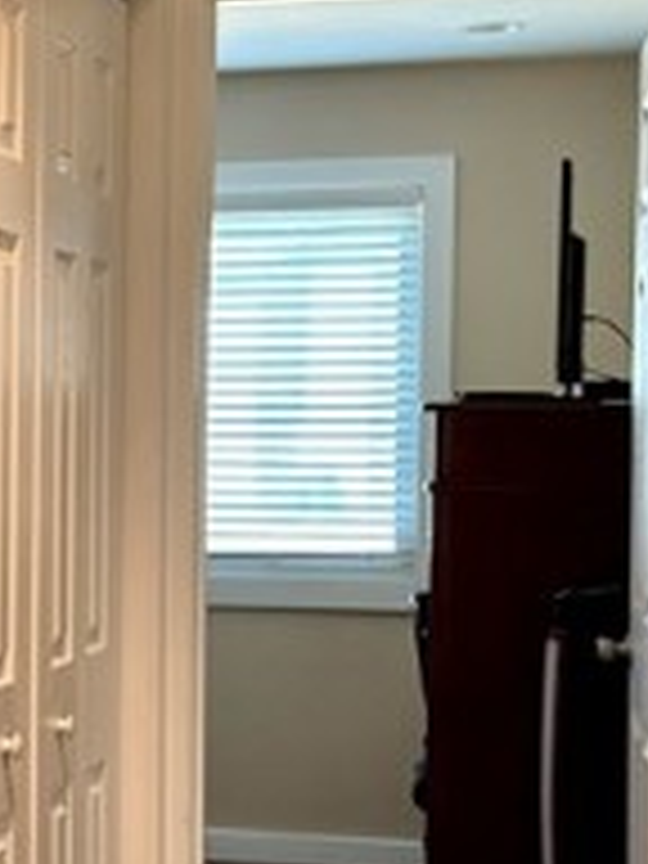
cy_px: 680
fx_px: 2396
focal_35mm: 96
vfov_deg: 20.2
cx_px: -216
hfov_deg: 14.7
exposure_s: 1/60
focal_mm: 6.76
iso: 160
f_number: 1.78
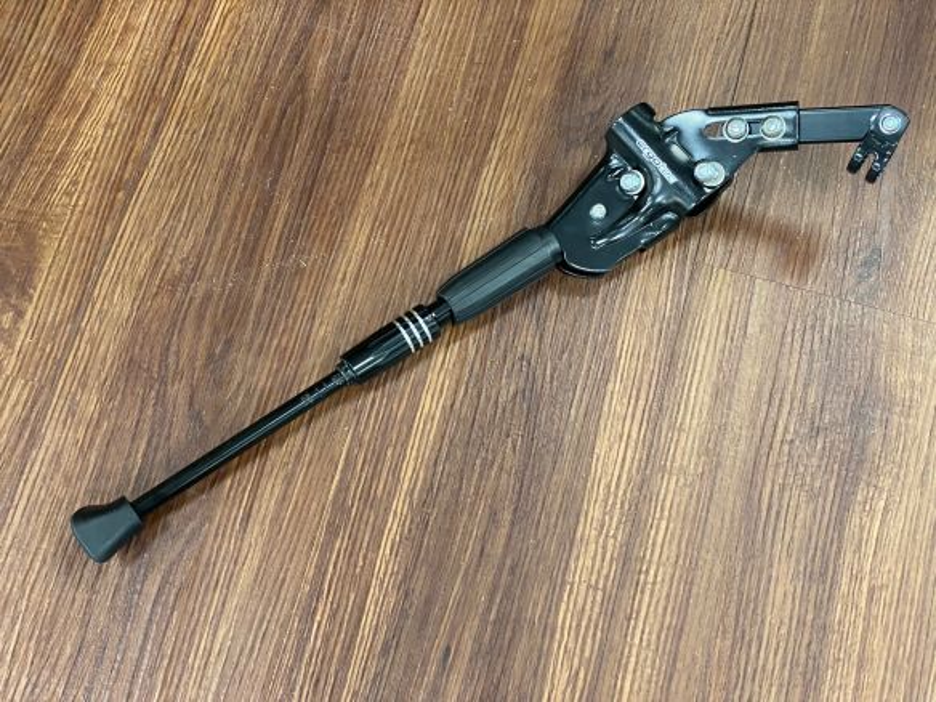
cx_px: 468
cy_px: 351
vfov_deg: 28.0
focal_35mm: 52
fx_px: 1406
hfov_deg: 36.8
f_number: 2
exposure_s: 1/50
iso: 320
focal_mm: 6
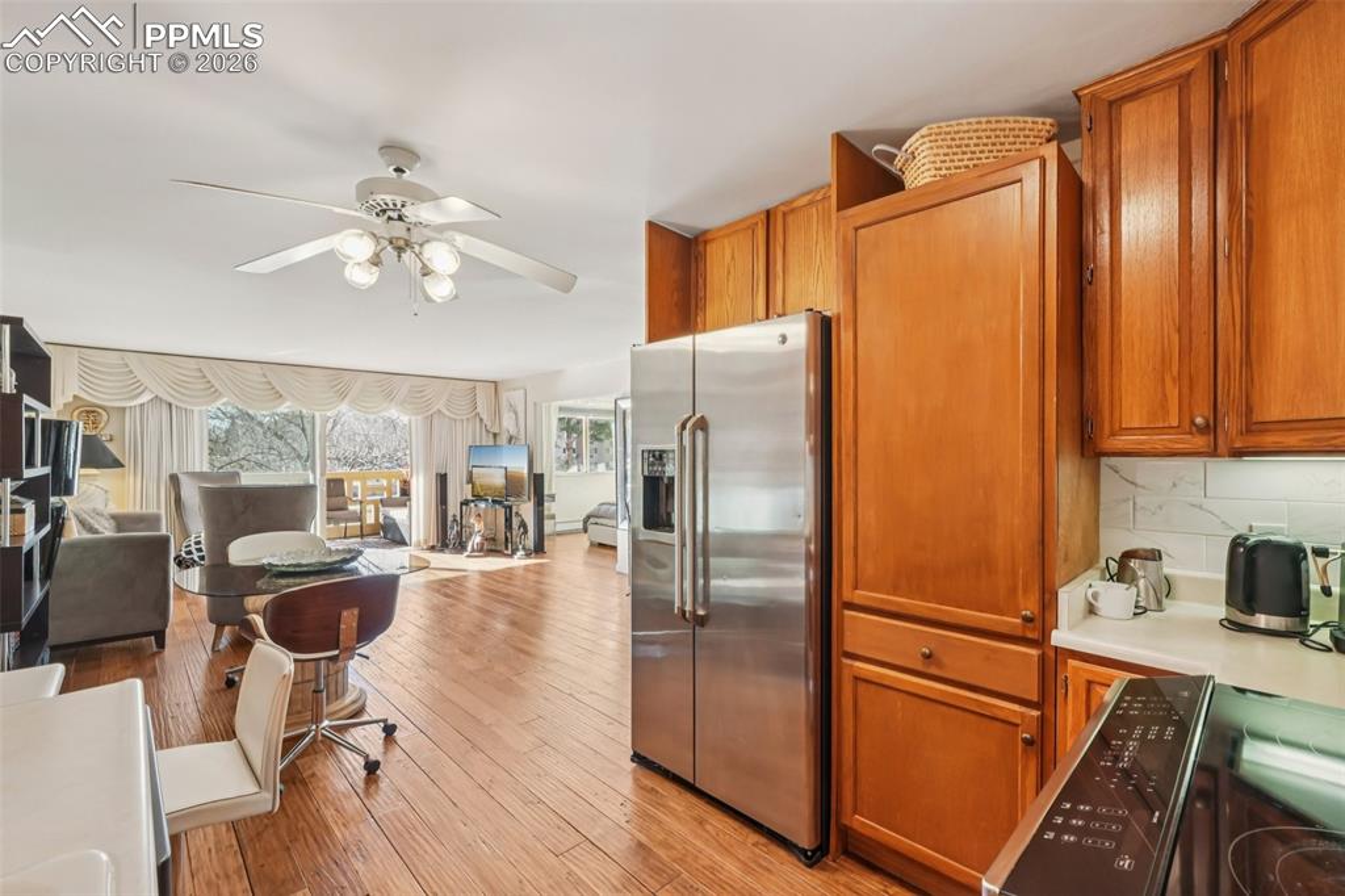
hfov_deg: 100.4
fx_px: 560
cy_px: 448
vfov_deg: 77.3
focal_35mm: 15
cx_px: 672
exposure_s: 1/20
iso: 800
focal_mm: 10
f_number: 8
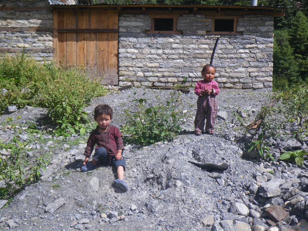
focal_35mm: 42
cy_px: 116
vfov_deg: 34.3
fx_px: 374
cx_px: 154
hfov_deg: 44.8
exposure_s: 1/250
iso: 50
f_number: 5
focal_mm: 7.5
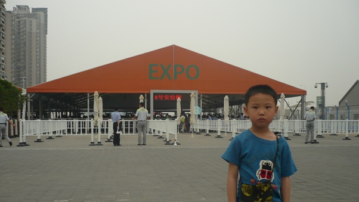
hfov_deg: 50.5
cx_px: 181
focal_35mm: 40
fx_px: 381
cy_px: 125
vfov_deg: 29.6
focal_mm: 5.8
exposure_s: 1/640
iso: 100
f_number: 2.8
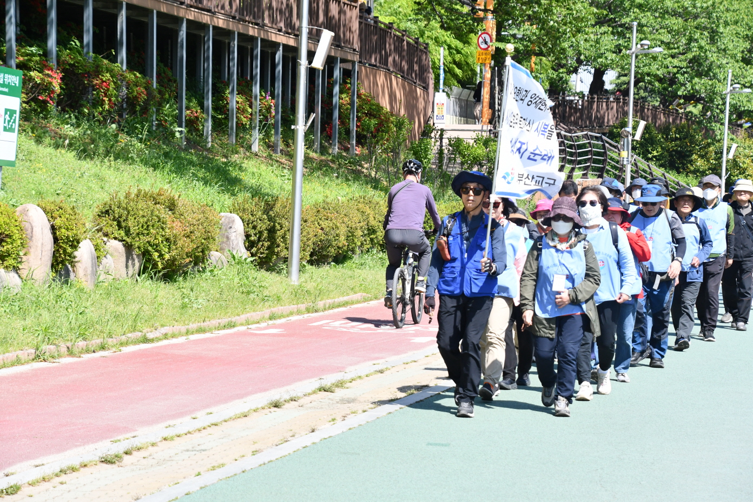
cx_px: 376
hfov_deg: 17.1
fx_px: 2510
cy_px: 251
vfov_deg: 11.4
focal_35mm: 120
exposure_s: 1/1000
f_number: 8
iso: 800
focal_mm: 80
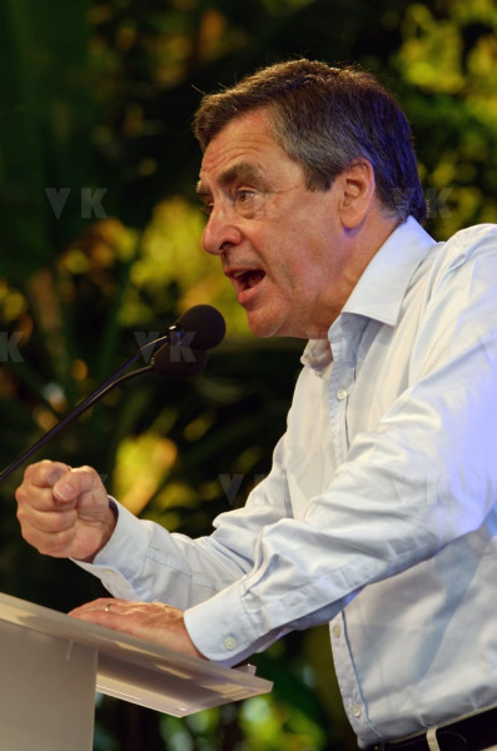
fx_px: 5464
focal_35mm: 262
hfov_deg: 5.2
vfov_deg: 7.9
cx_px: 248
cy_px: 376
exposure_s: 1/250
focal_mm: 175
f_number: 5.6
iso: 800
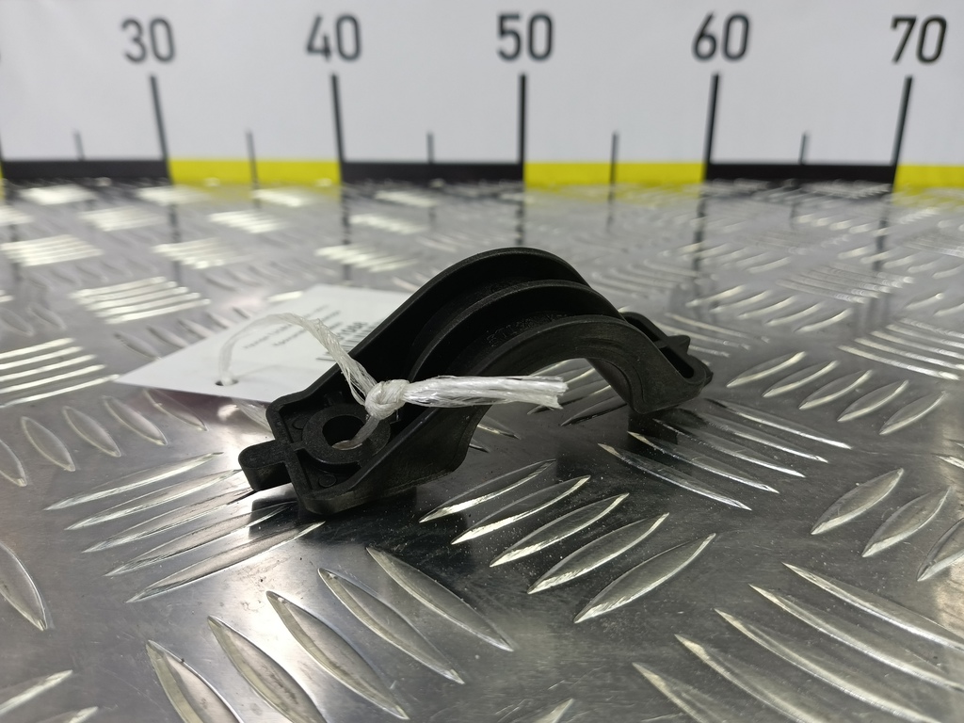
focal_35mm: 23
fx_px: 641
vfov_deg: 58.9
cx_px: 482
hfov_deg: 73.9
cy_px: 362
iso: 111
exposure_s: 1/50
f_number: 1.6
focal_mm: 4.11
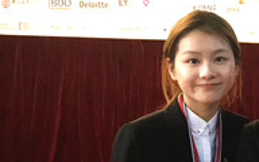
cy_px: 99
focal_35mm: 108
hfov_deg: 16.4
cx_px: 453
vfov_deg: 12.1
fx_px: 762
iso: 200
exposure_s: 1/25
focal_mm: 3.99
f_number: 1.8
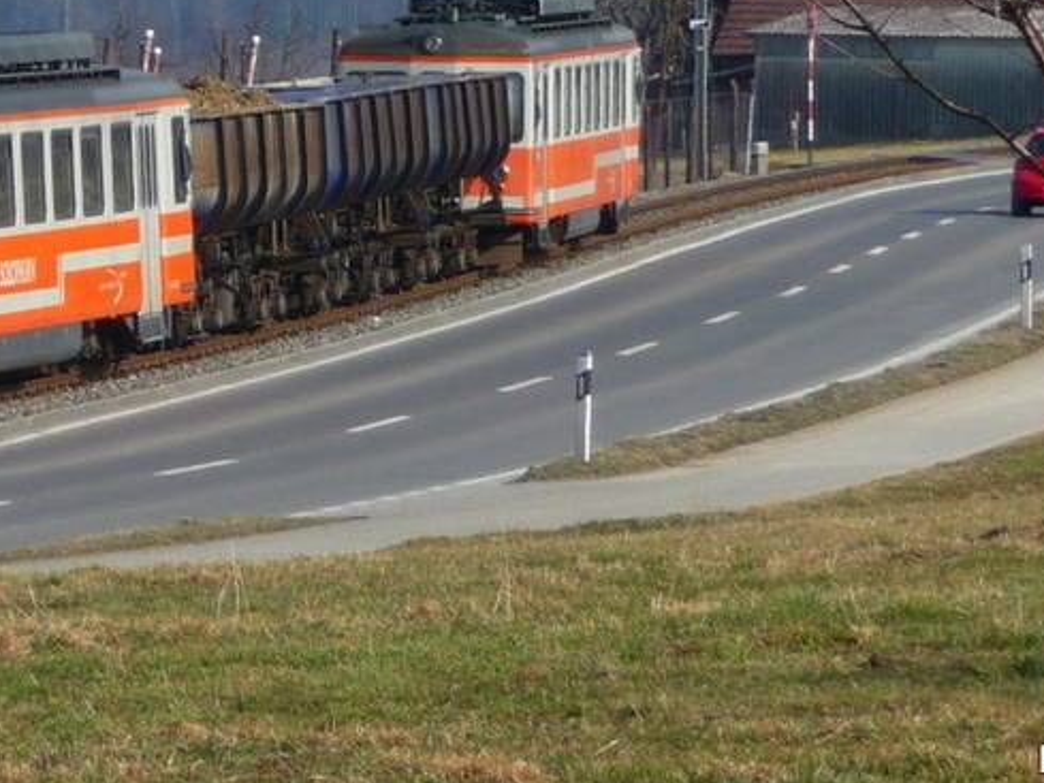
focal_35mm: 262
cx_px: 94
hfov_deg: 7.5
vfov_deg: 5.7
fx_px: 7904
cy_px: 21
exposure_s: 1/640
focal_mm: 21.8
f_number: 4.7
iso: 100
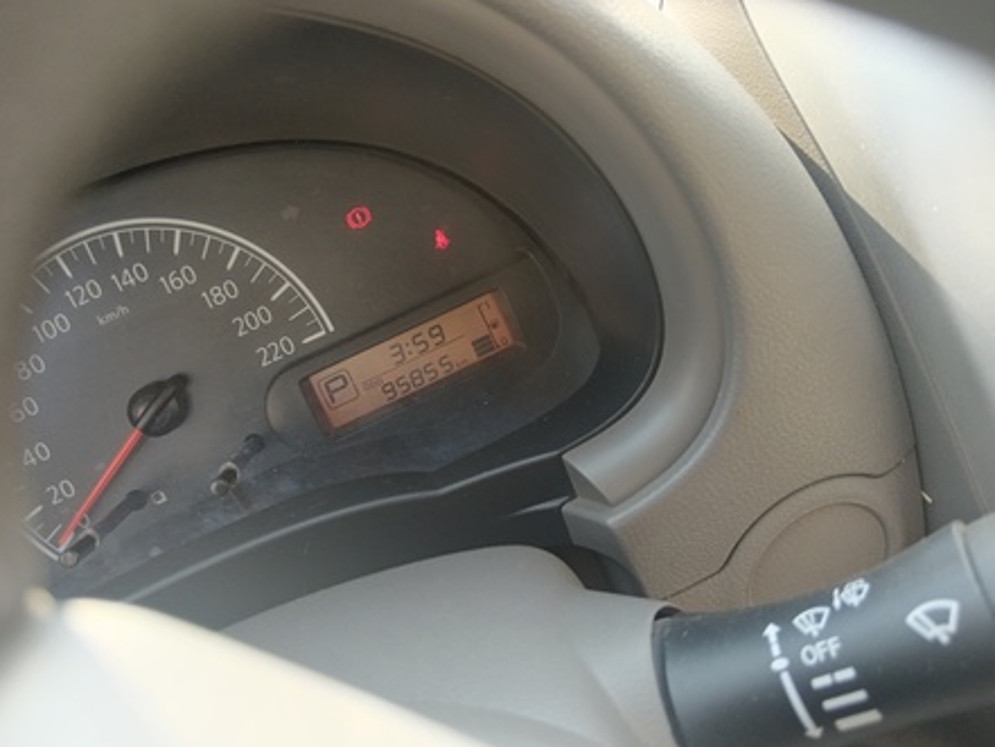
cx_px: 482
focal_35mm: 28
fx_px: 805
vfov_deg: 49.8
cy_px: 362
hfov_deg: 63.4
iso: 360
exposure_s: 1/120
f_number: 1.9
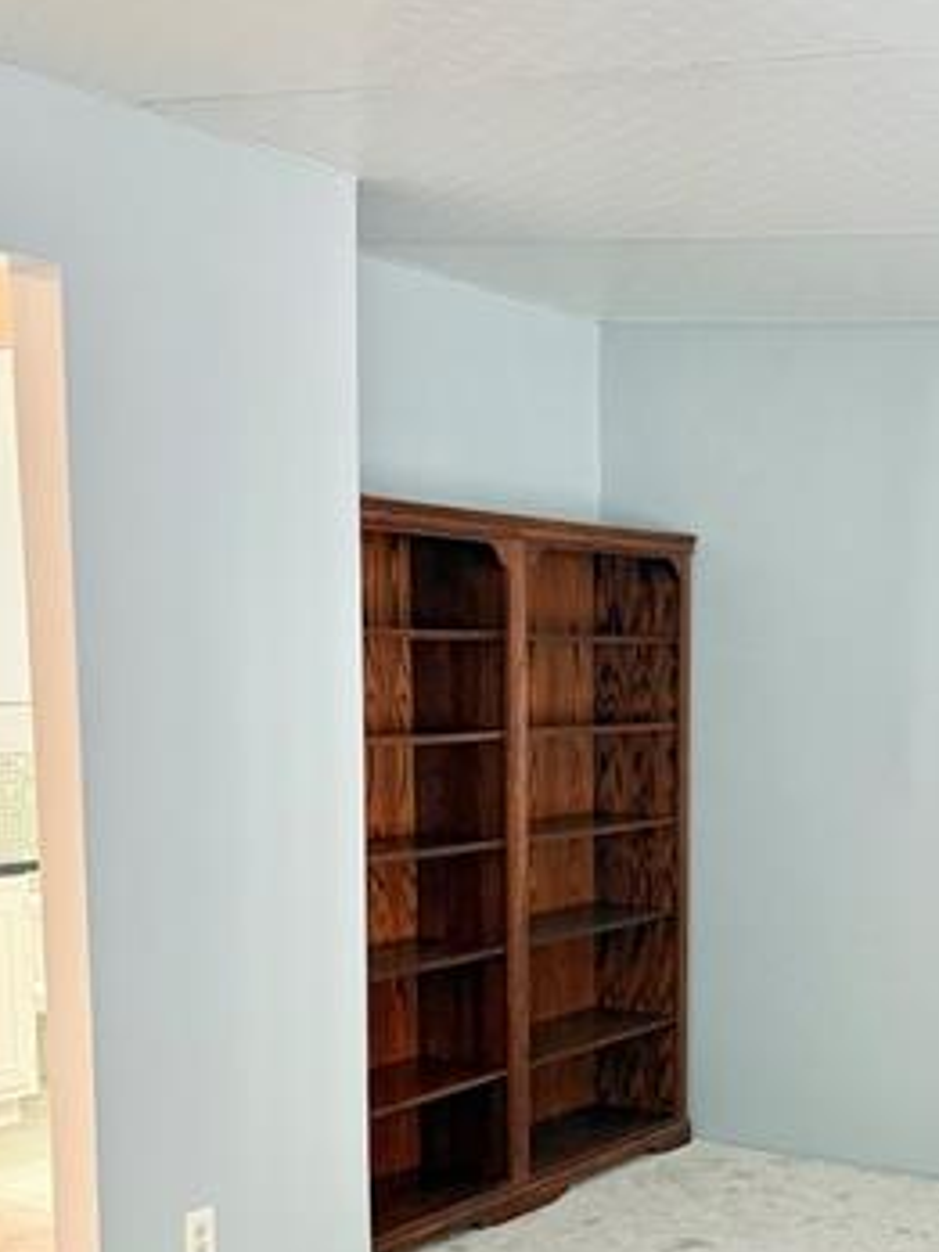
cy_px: 1011
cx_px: 680
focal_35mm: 53
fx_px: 1917
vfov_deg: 35.0
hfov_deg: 27.2
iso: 320
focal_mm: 6.76
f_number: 1.78
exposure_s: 1/60
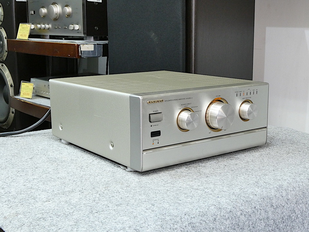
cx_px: 154
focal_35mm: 50
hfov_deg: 38.2
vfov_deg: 29.1
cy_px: 116
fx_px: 446
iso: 400
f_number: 7.1
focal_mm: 9
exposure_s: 1/6
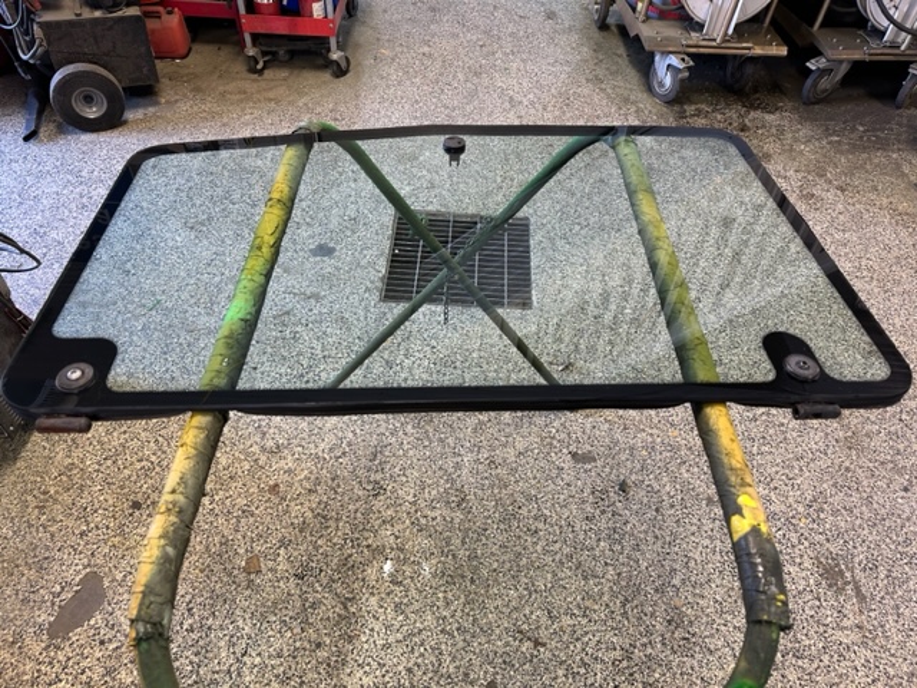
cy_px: 344
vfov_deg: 56.8
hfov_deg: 71.6
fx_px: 636
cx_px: 458
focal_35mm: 24
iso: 125
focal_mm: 6.86
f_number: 1.78
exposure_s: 1/120
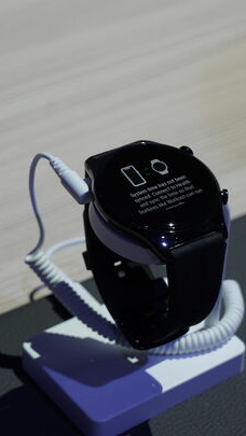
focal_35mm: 111
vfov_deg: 19.3
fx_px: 1286
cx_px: 109
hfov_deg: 10.9
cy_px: 217
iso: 2000
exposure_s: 1/160
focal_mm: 70
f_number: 8
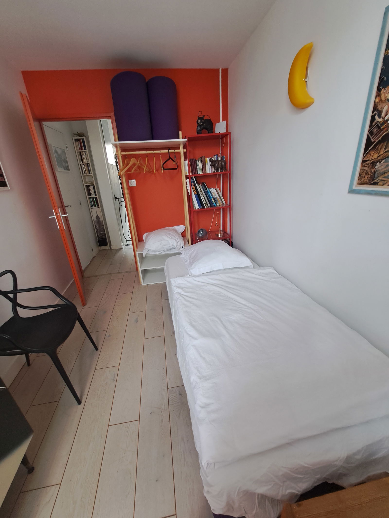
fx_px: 195
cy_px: 259
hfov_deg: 89.9
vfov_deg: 106.2
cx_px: 194
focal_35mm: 13
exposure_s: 1/50
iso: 200
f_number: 2.2
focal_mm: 1.74
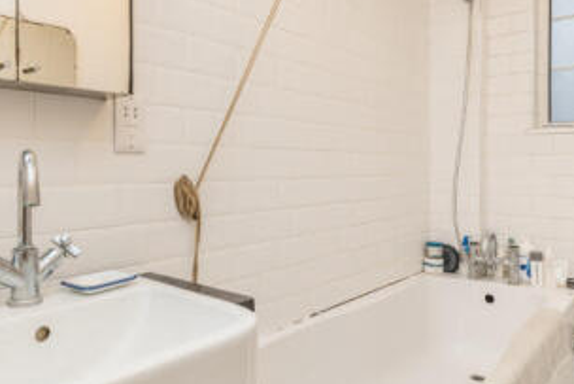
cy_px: 171
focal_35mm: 28
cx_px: 269
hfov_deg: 65.4
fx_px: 447
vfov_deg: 46.4
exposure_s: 1/5
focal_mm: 13
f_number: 8
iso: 125
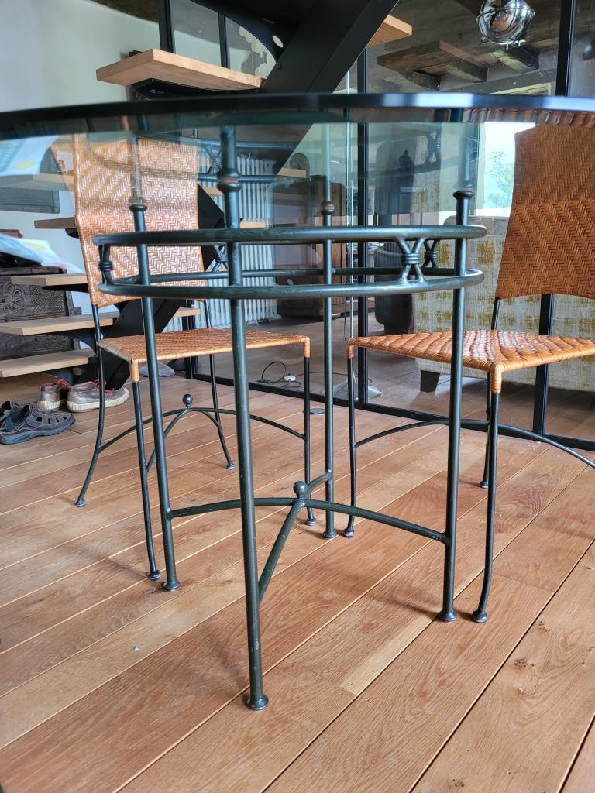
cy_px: 396
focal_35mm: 26
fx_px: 596
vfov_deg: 67.3
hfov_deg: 53.1
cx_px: 298
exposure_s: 1/50
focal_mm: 5.4
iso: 250
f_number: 1.8
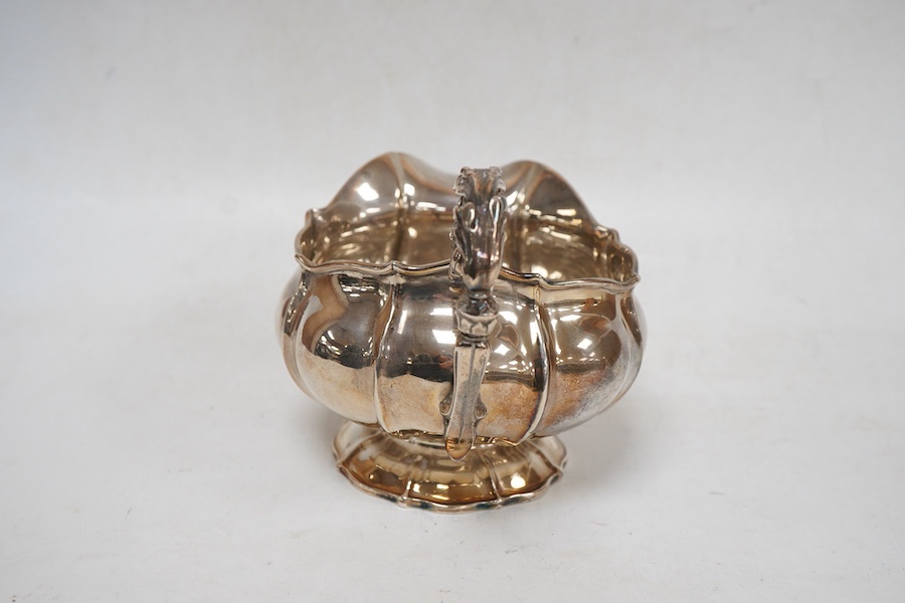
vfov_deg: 29.9
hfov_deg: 43.6
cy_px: 302
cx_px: 452
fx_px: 1131
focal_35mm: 45
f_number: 10
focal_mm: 30
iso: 1250
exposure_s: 1/125
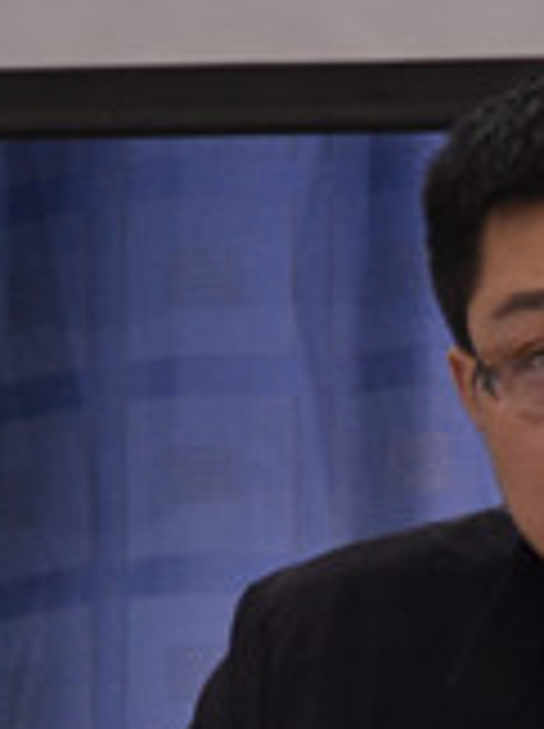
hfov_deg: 2.5
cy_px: 448
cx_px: 548
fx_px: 12540
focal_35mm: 597
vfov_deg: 3.3
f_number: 5.6
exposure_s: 1/60
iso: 500
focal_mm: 105
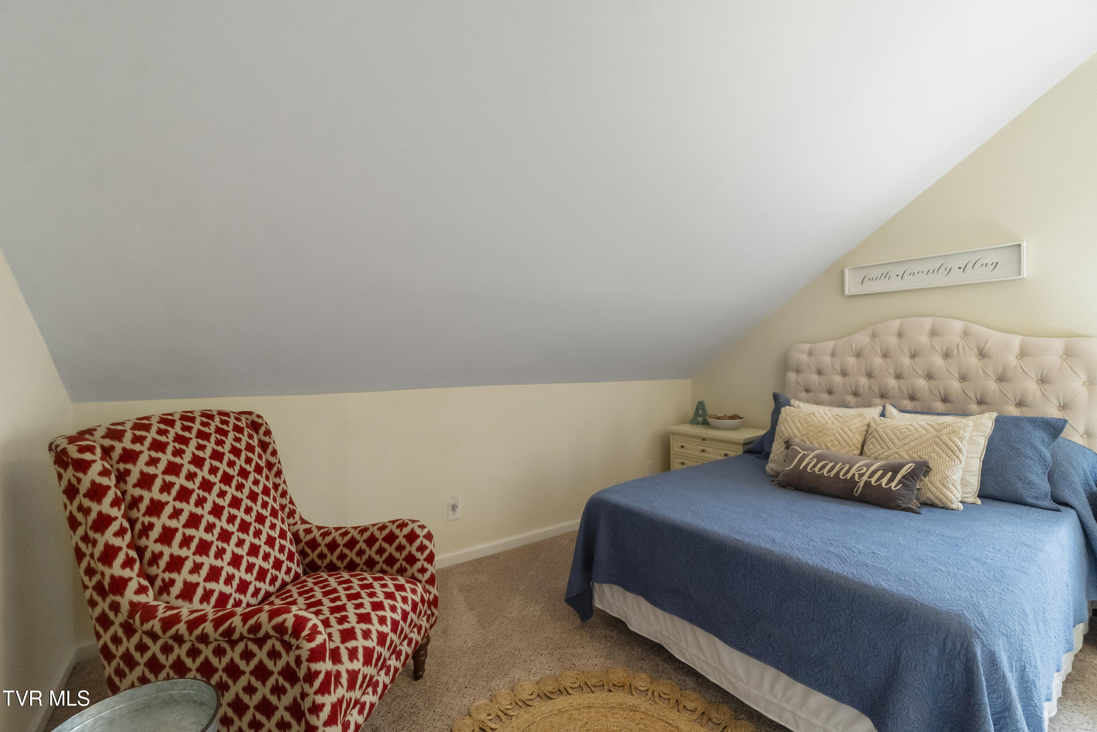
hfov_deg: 100.4
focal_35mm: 15
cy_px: 366
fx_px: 457
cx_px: 548
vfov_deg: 77.3
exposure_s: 1/20
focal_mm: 10
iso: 800
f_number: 8
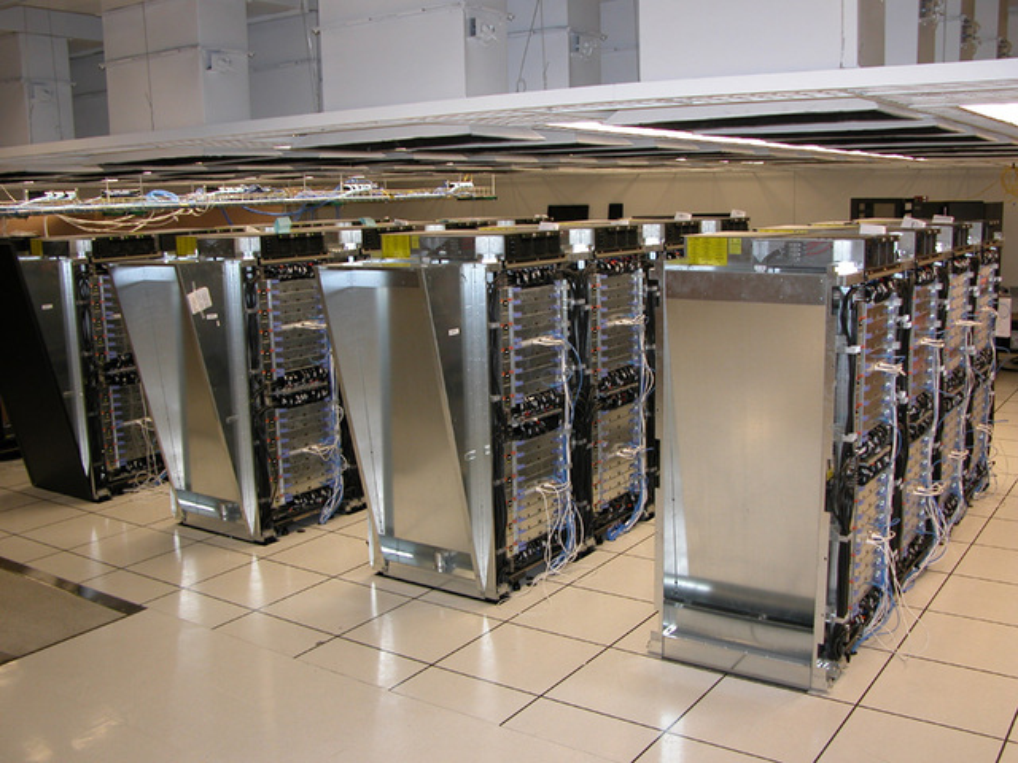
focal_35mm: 35
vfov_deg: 40.7
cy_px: 382
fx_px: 1029
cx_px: 509
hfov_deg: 52.6
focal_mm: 8.9
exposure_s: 1/30
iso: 100
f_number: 2.8
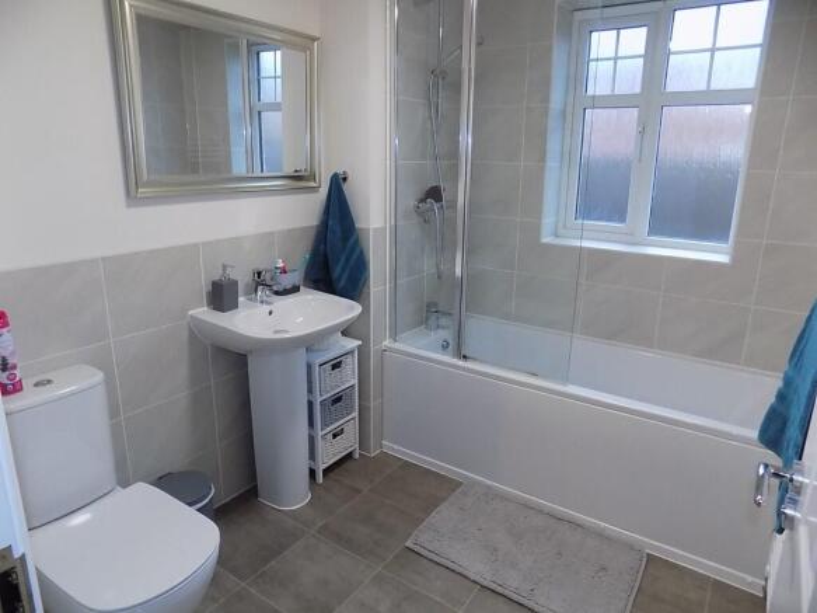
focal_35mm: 23
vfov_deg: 58.9
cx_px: 408
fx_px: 543
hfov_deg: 73.9
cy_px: 306
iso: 360
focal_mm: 4
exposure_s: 1/30
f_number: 3.1
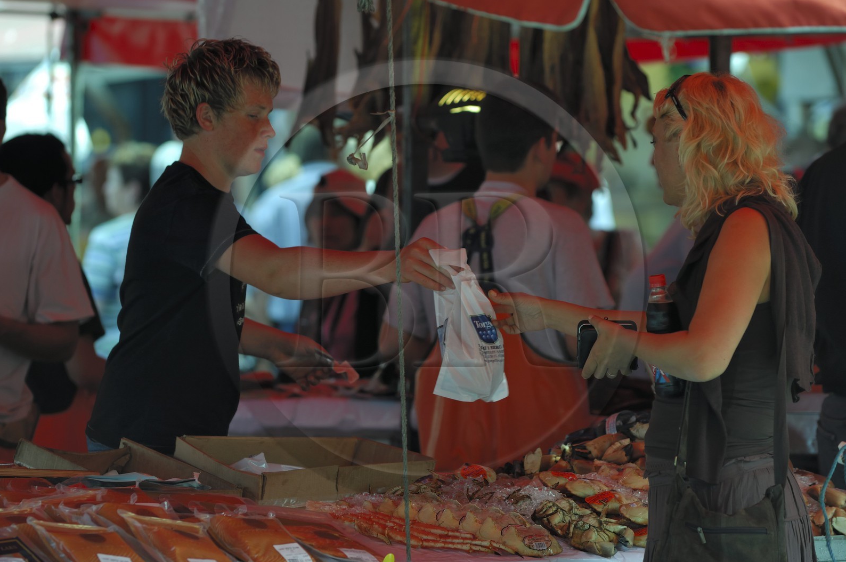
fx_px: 6383
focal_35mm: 272
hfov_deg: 7.6
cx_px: 425
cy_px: 280
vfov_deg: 5.0
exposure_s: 1/250
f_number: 3.5
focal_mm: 180
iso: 100
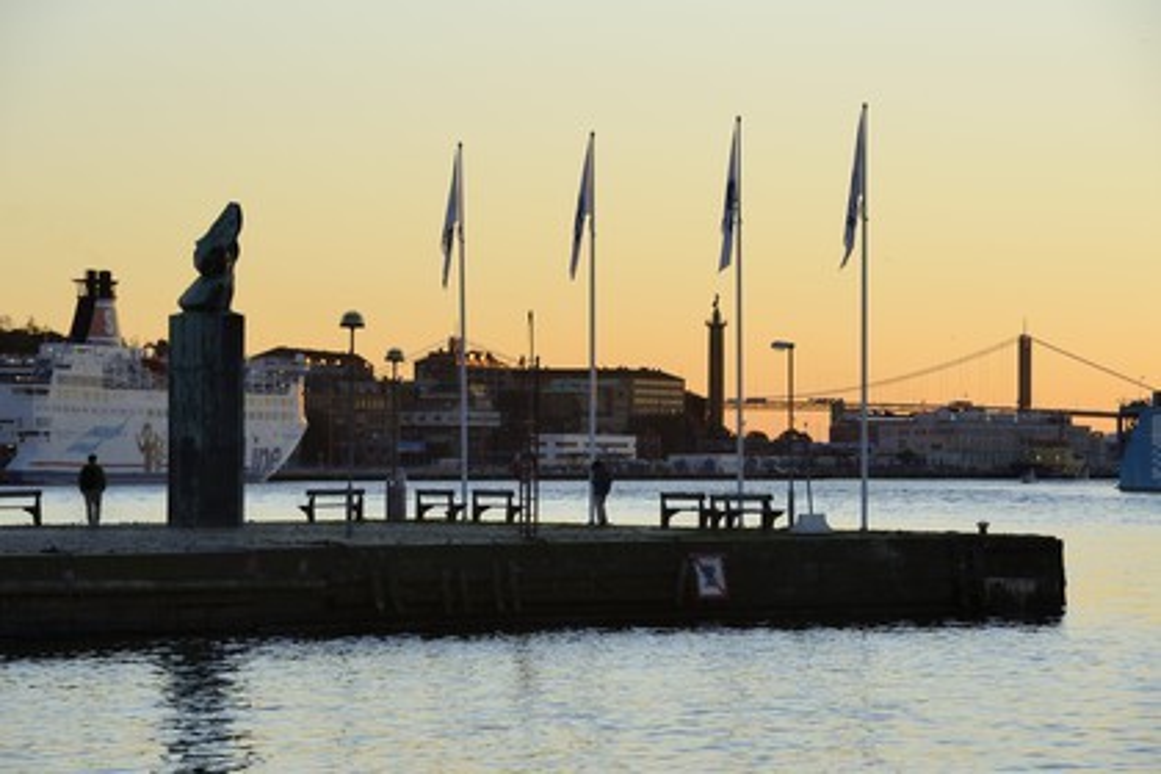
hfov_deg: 12.5
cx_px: 580
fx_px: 5321
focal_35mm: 165
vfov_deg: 8.3
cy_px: 387
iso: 200
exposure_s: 1/100
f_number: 11
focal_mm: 165
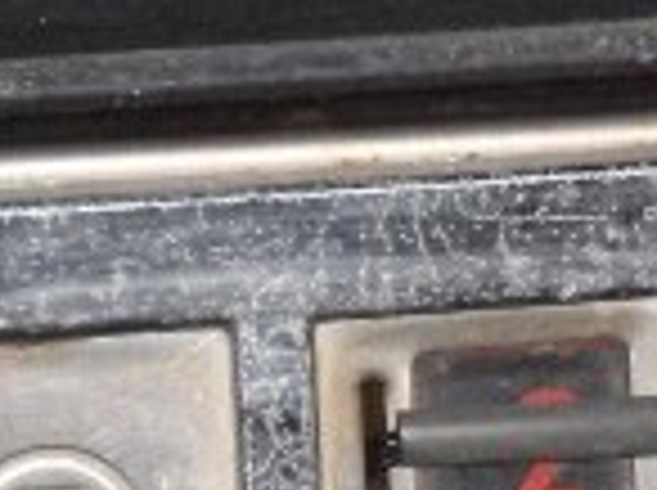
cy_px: 521
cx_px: 846
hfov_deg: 5.5
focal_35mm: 360
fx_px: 6821
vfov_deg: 4.1
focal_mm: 20.9
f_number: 15
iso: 640
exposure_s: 1/60
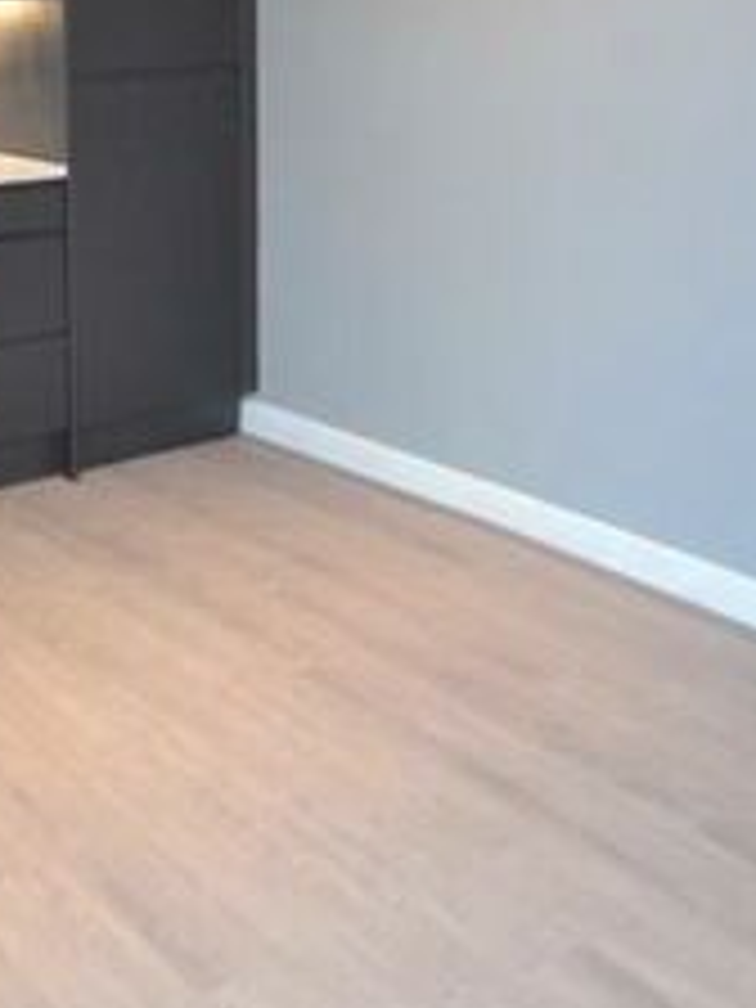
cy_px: 146
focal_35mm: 45
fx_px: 1310
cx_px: 68
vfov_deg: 39.7
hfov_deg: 30.7
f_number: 4
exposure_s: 1/60
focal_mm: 10
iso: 1250
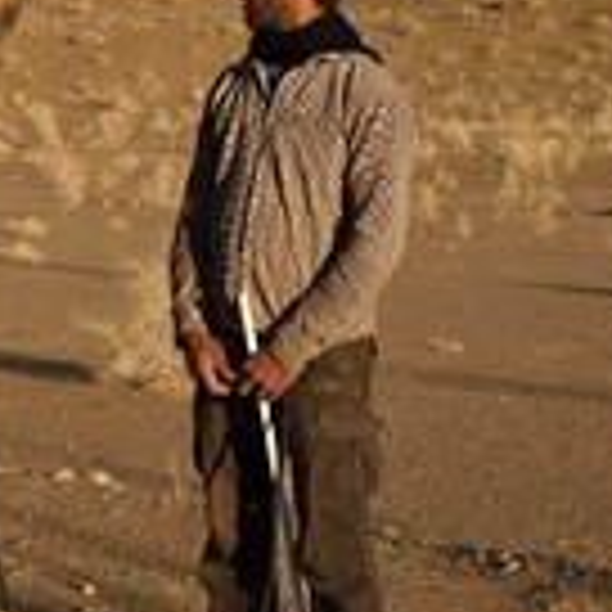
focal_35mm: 126
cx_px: -176
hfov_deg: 13.4
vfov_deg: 13.8
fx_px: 2520
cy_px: 234
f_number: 9
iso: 200
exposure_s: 1/320
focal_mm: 48
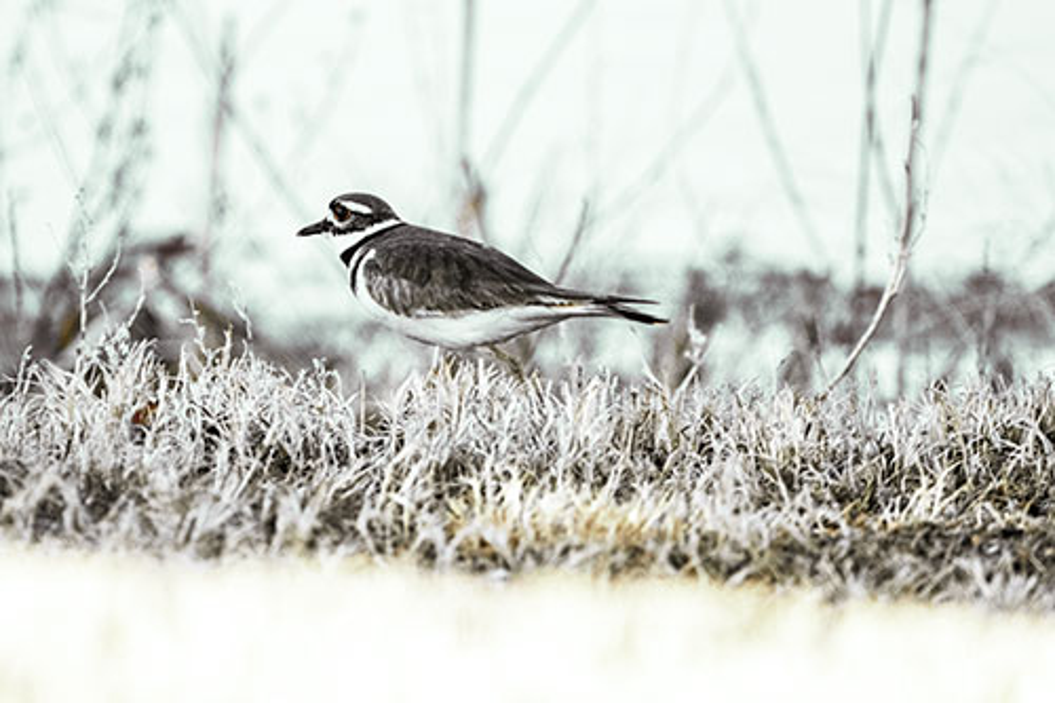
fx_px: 35153
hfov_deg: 1.7
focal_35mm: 1200
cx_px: 528
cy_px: 352
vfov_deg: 1.1
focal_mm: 1200
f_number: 13
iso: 2000
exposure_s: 1/1250
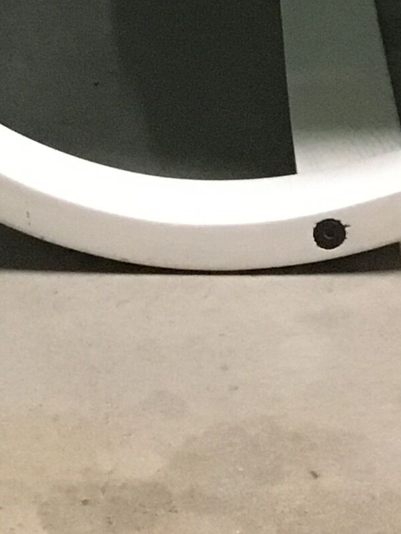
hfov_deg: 10.1
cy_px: -541
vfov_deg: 11.9
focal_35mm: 147
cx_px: 176
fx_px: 2269
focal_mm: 4.15
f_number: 2.2
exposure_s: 1/17
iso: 320
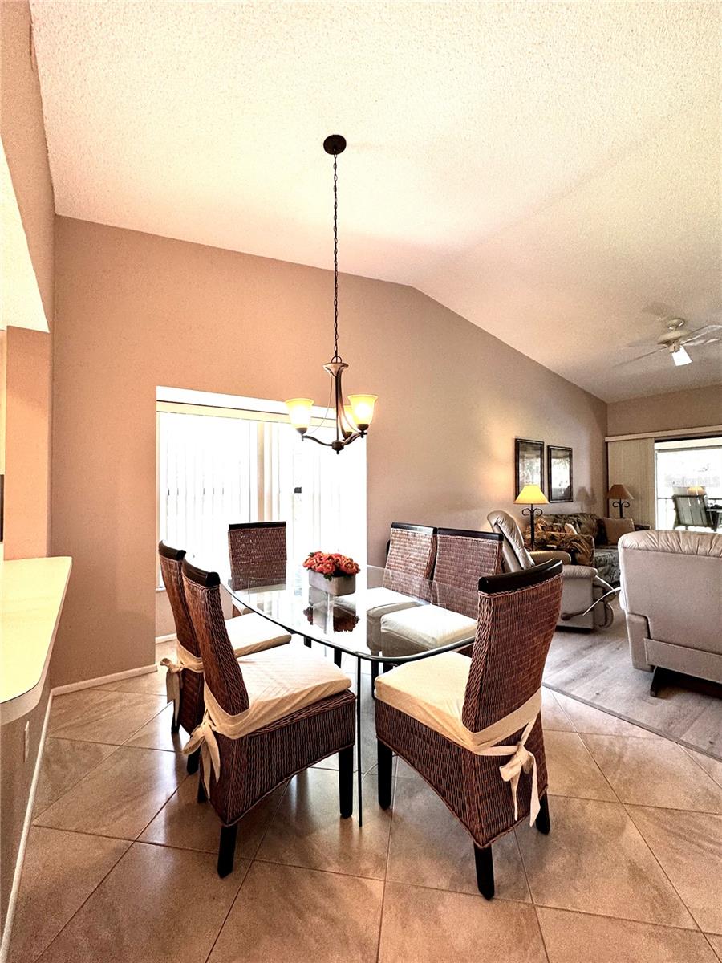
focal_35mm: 14
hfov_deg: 85.7
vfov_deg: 102.1
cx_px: 361
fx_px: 389
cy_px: 482
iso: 125
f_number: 2.2
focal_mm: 2.22
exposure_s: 1/120
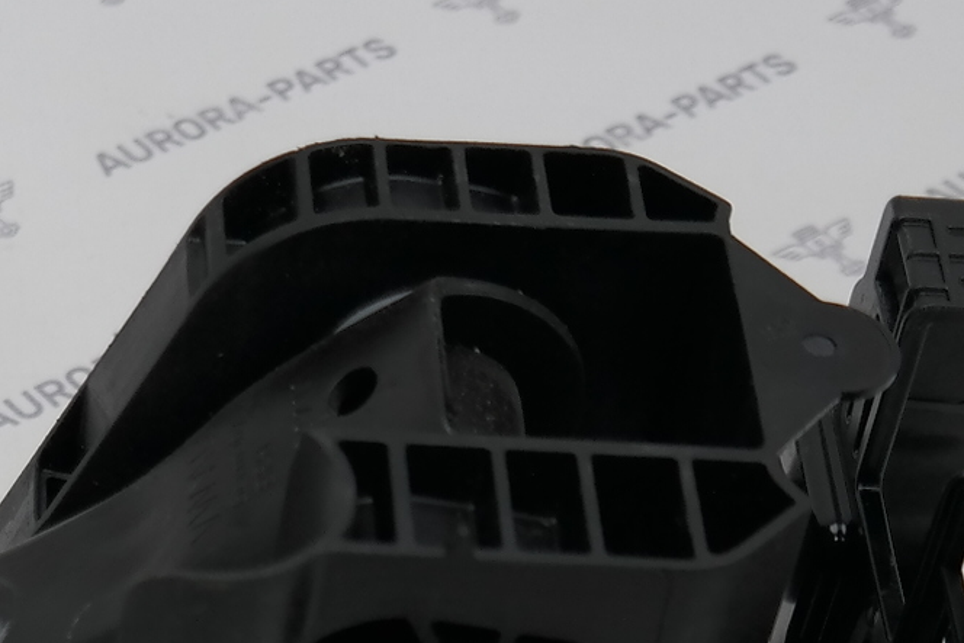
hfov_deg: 15.4
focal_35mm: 130
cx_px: -84
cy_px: 826
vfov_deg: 10.3
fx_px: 3482
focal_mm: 19
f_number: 3.5
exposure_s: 1/80
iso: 100
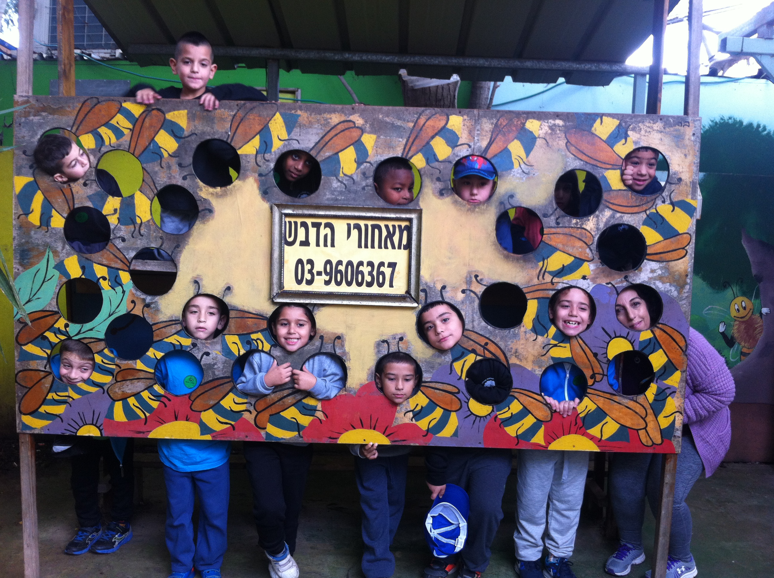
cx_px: 387
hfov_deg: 52.7
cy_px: 289
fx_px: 781
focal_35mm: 35
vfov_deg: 40.6
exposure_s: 1/40
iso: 100
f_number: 2.8
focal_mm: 3.85
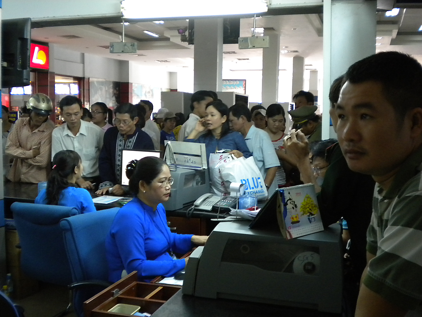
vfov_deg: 35.1
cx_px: 211
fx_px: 500
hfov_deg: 45.8
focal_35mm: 41
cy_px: 158
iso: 400
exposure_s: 1/24.1
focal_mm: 7.4
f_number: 3.5
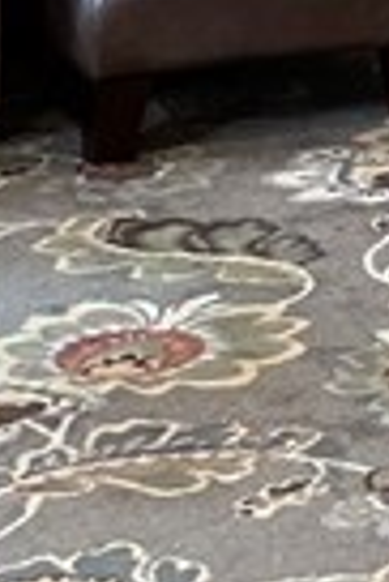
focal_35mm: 203
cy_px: -522
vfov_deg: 9.5
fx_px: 3282
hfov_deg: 6.3
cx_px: 1103
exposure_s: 1/60
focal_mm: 4.2
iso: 250
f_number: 1.6
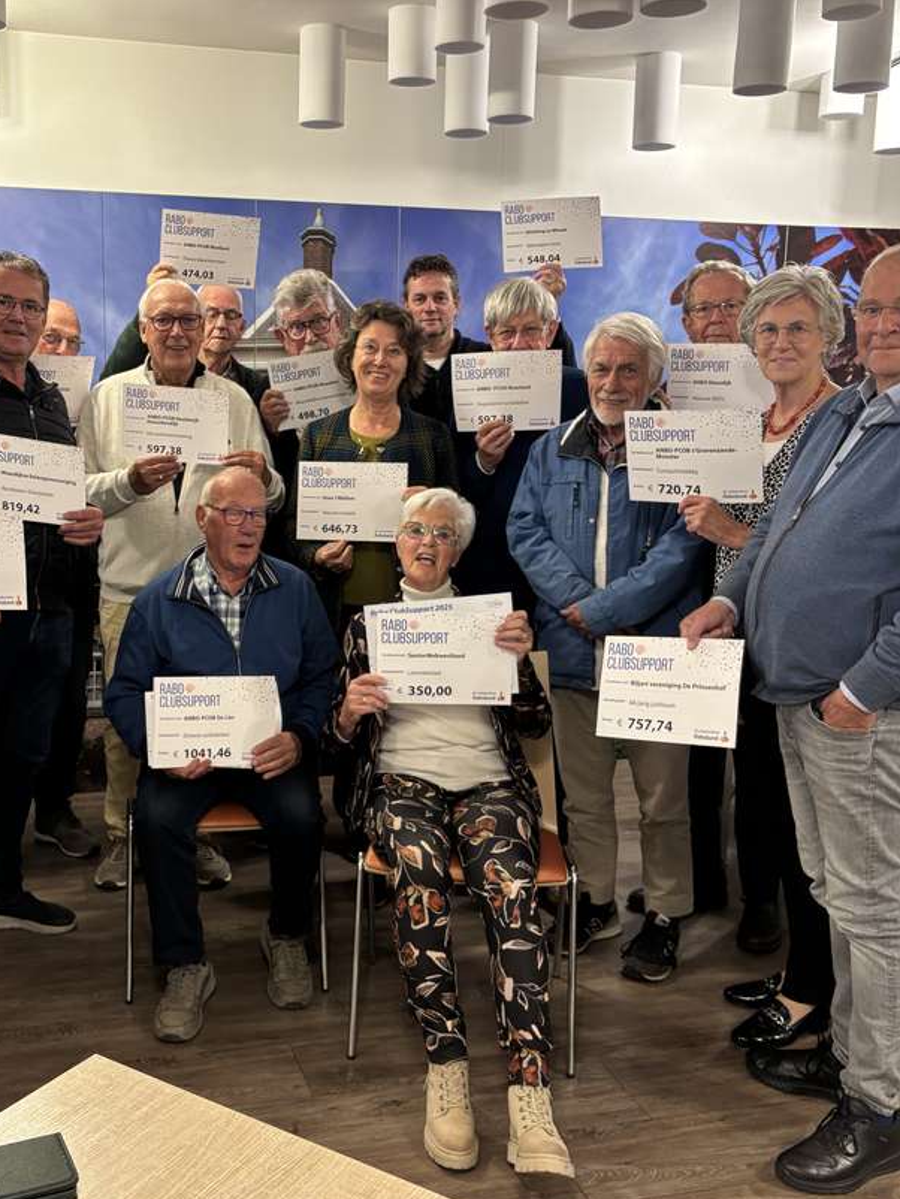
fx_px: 1213
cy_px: 602
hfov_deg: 40.2
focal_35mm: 35
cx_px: 298
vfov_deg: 52.6
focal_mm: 5.96
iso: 250
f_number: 1.6
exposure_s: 1/50
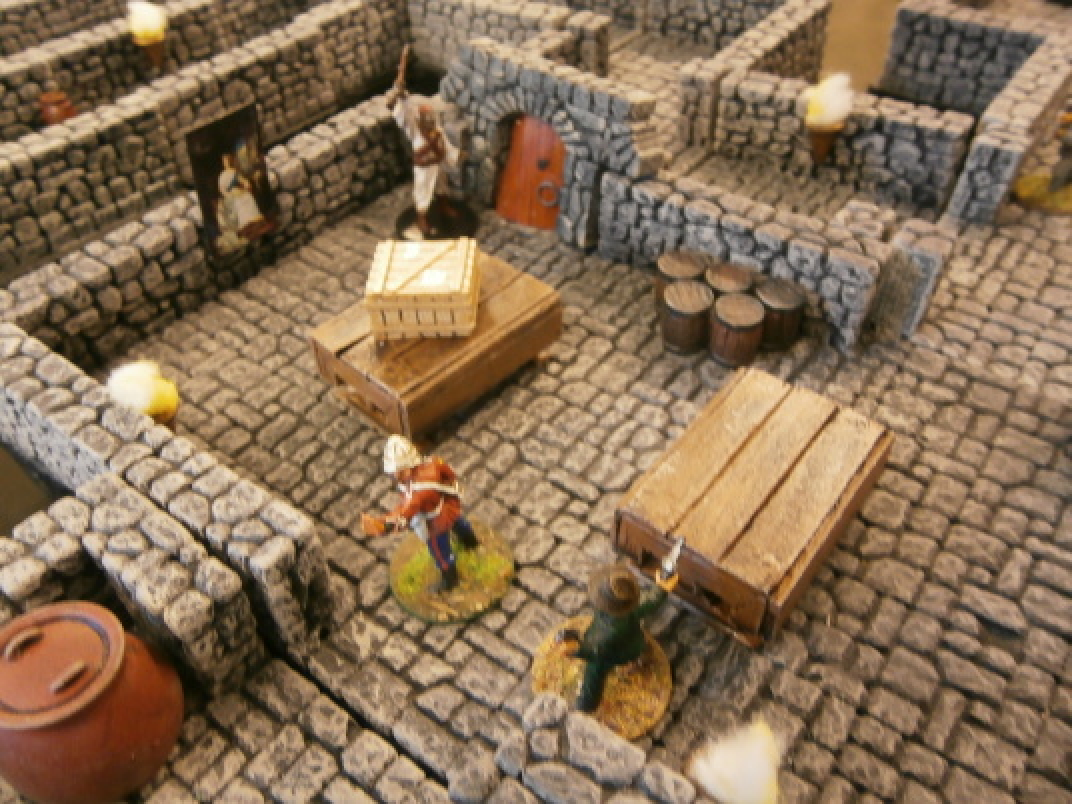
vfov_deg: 53.1
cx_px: 536
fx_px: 805
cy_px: 402
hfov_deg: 67.3
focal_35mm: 26
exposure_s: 1/13
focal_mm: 4.7
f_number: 2.8
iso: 200
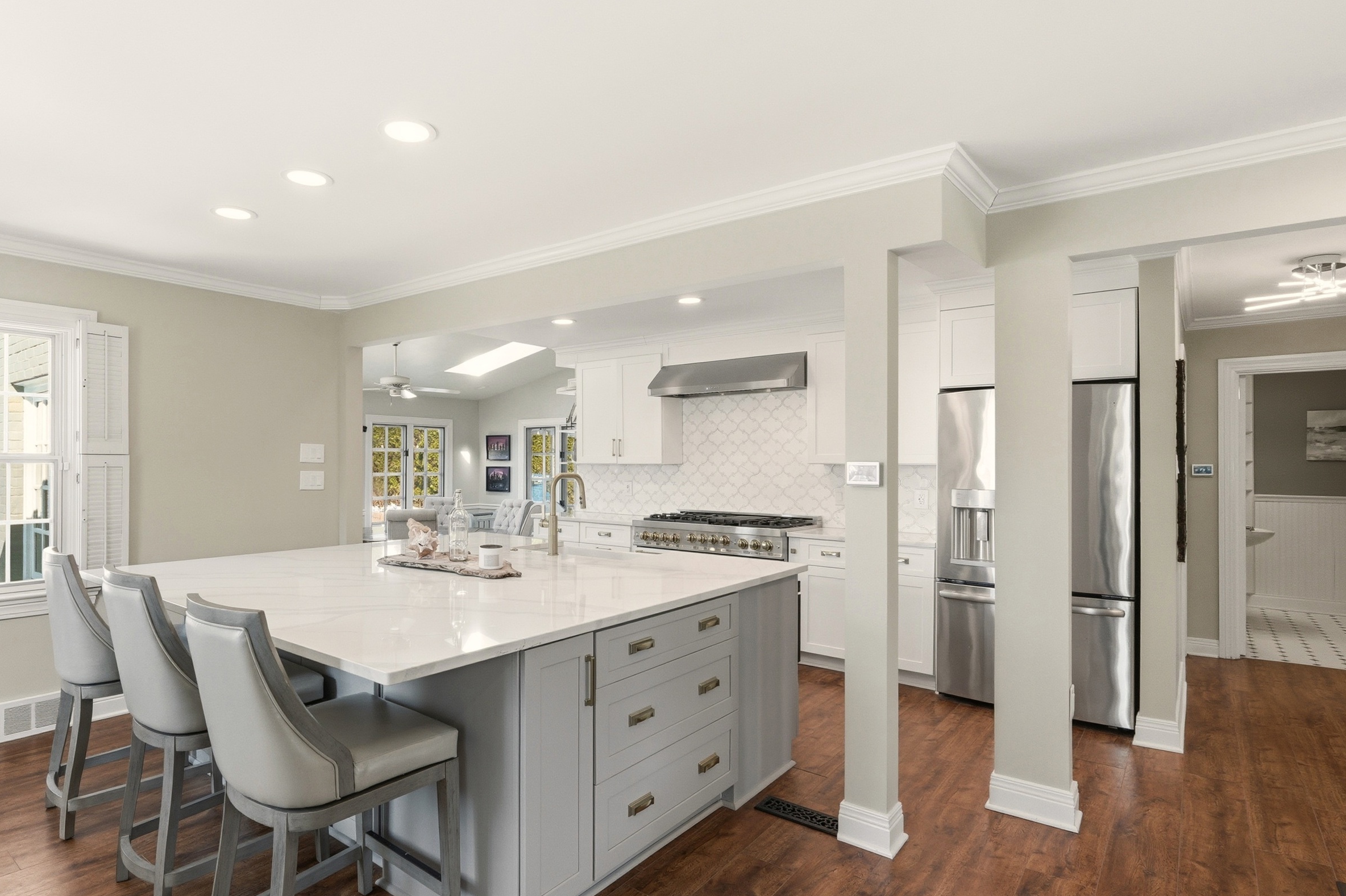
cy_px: 457
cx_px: 567
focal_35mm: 19
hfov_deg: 86.3
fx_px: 710
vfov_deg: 64.5
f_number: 9
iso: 400
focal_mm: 10
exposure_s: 1/400
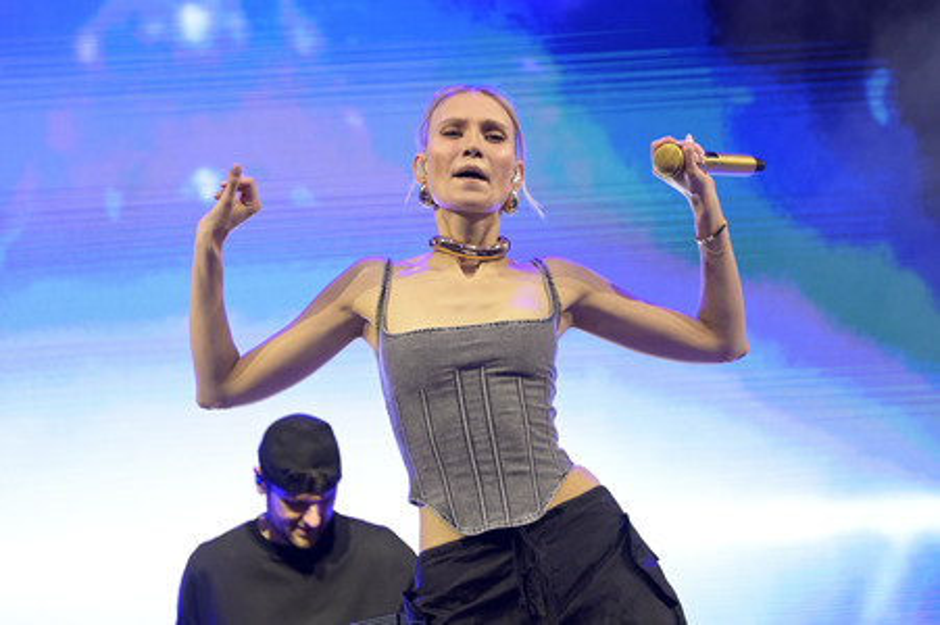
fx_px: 4175
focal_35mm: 160
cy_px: 312
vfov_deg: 8.6
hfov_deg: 12.8
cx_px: 470
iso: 4000
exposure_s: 1/800
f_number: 5.6
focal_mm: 160
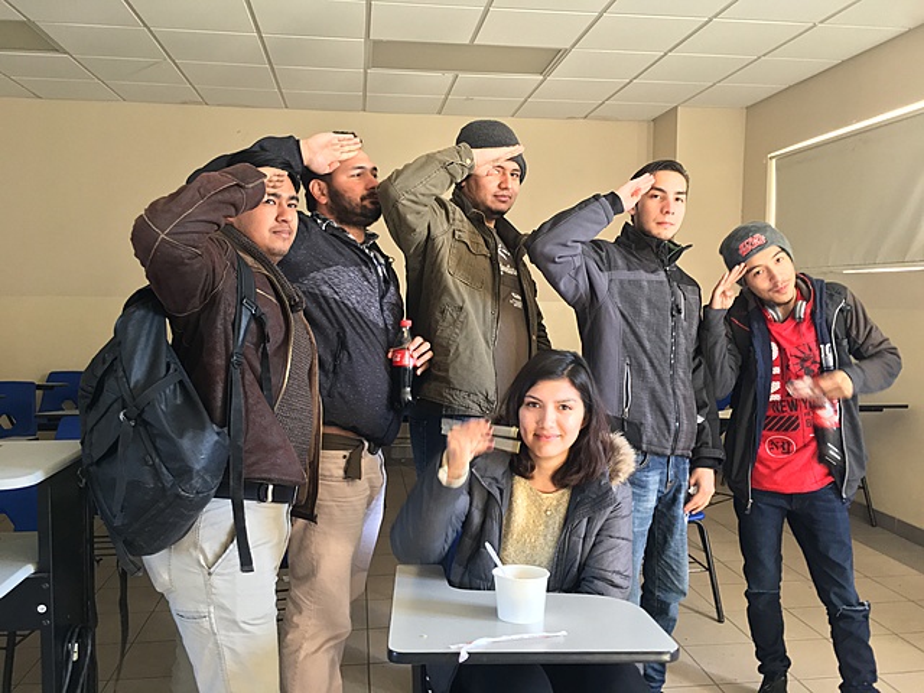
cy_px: 346
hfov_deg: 61.7
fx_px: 774
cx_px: 462
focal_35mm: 29
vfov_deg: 48.2
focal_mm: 4.15
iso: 125
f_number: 2.2
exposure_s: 1/30
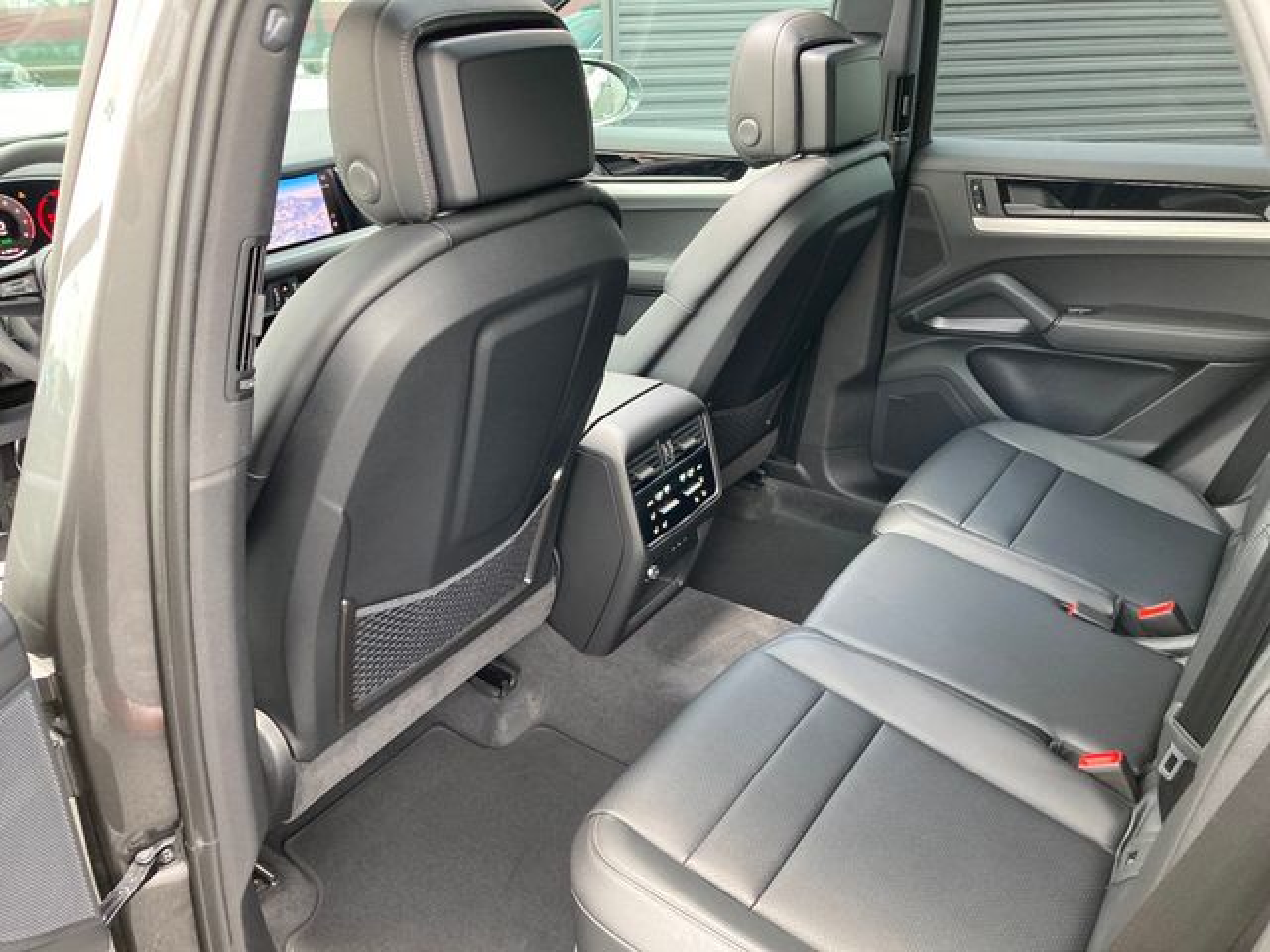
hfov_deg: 63.4
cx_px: 635
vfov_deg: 49.7
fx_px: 1027
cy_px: 476
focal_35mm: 28
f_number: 1.8
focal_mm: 3.99
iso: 80
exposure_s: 1/64
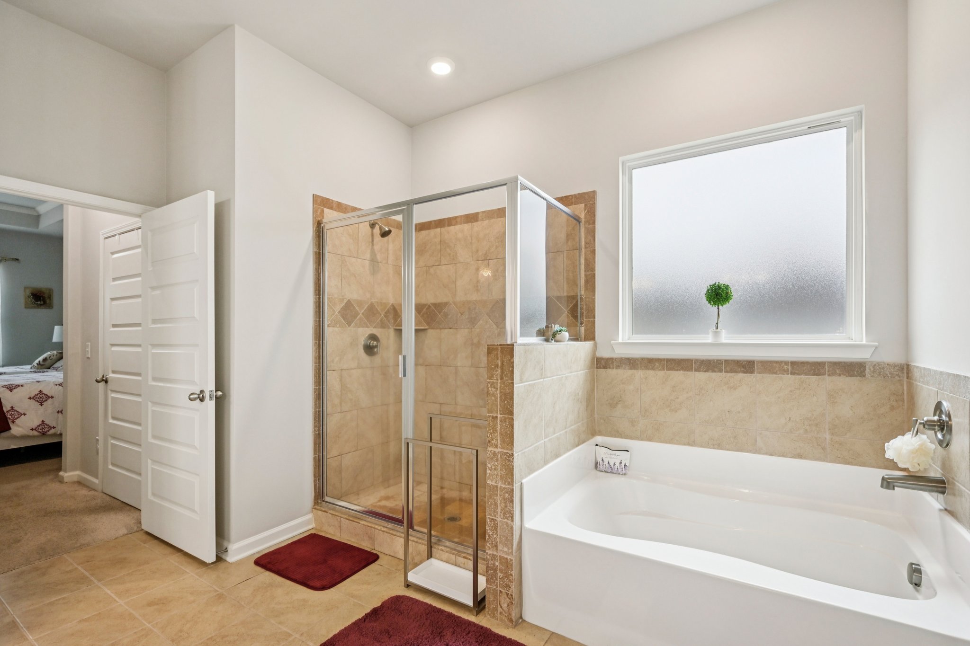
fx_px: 431
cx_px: 485
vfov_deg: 73.7
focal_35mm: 16
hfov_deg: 96.7
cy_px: 323
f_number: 8
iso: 400
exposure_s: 1/200
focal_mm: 16
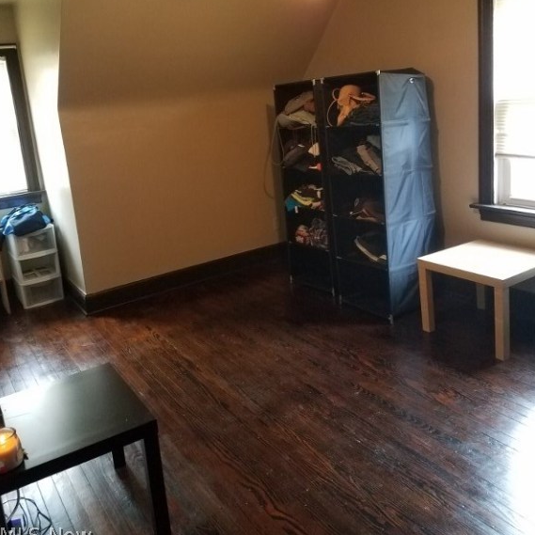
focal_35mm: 31
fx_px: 542
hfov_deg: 52.5
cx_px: 265
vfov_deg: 51.8
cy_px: 190
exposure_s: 1/20
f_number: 1.7
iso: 250
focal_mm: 4.2
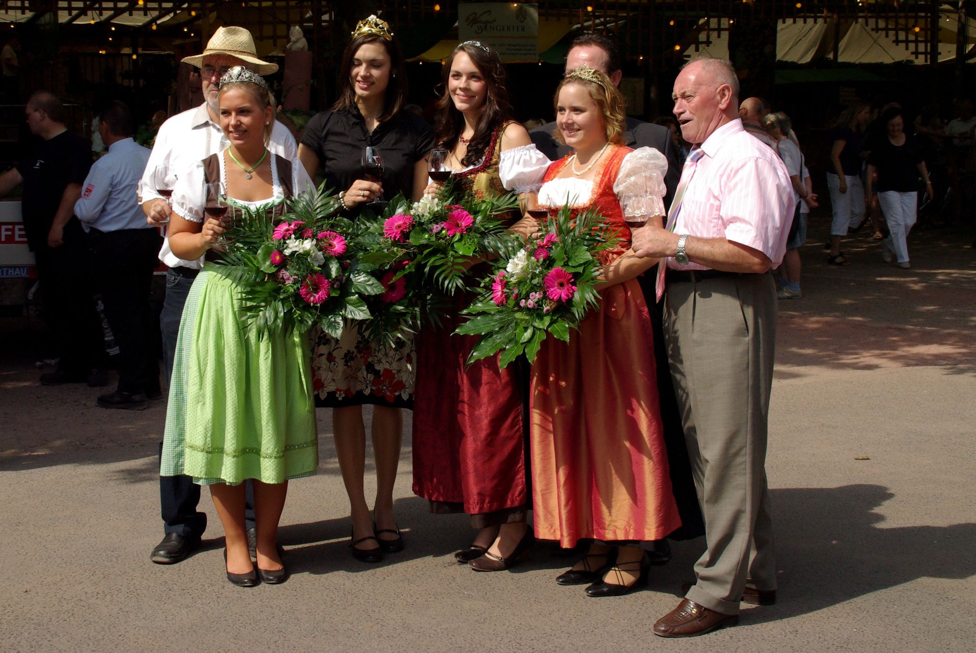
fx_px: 1140
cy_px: 326
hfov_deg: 46.4
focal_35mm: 42
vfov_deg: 32.0
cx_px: 488
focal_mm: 28
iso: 400
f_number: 8
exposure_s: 1/750
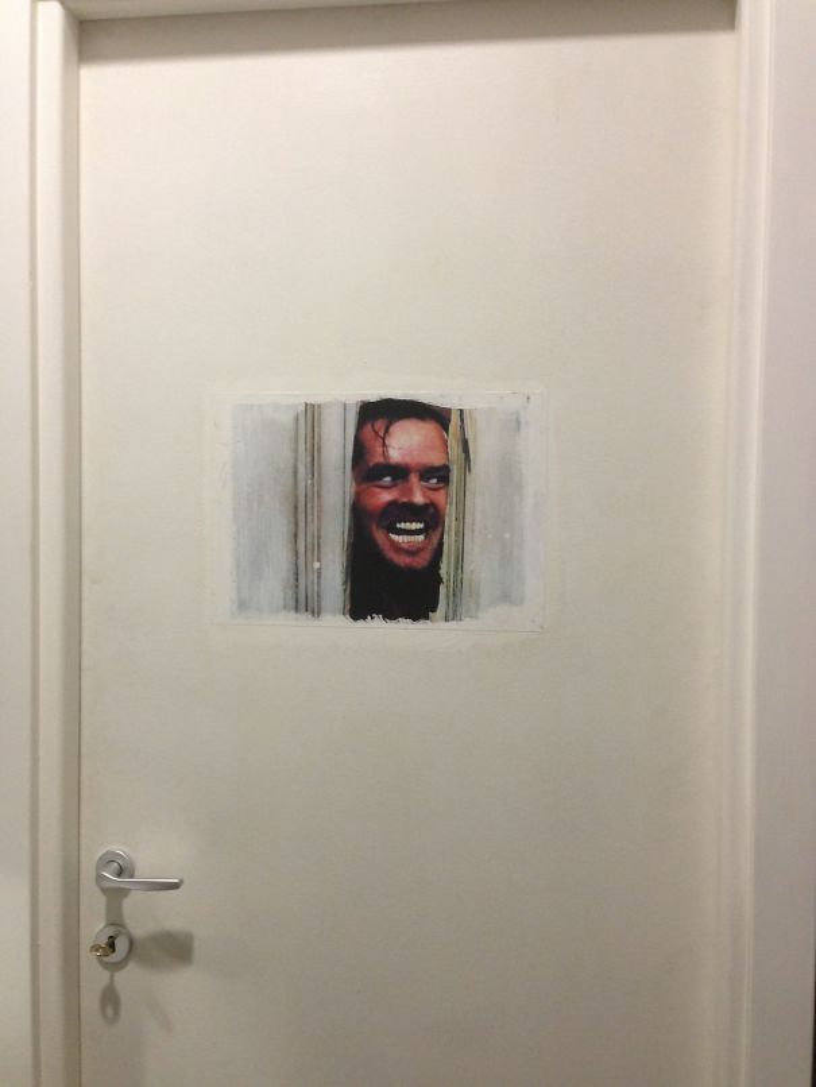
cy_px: 544
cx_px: 408
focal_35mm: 33
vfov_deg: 55.3
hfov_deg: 43.0
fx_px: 1037
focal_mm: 4.13
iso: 125
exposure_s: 1/20
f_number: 2.4
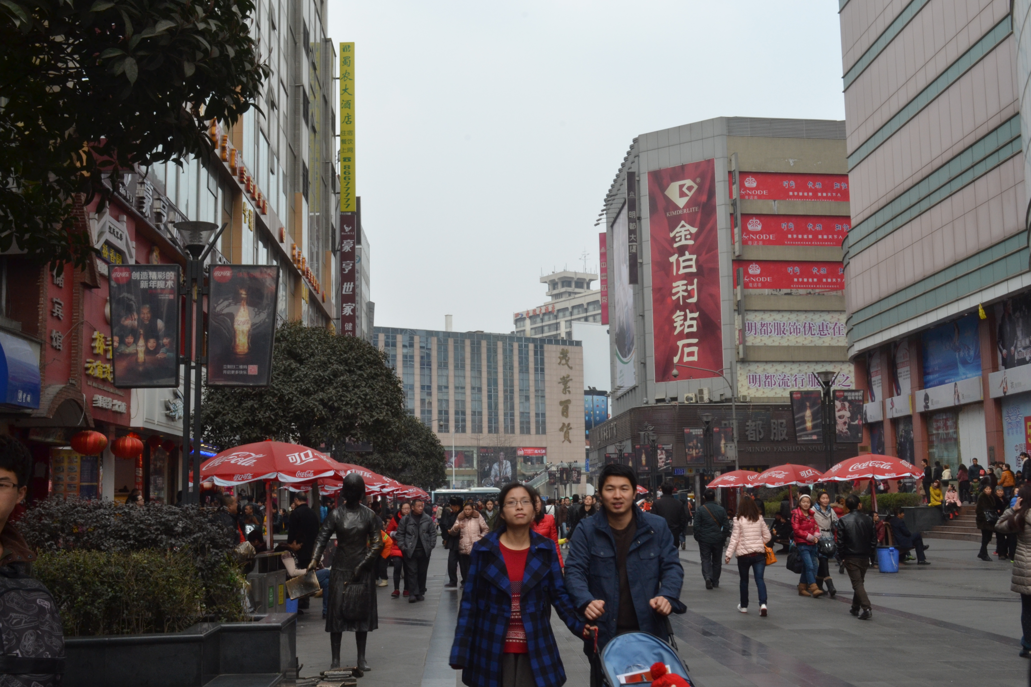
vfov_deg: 31.9
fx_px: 1203
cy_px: 344
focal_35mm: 42
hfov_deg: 46.4
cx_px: 516
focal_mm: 28
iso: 400
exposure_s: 1/80
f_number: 18
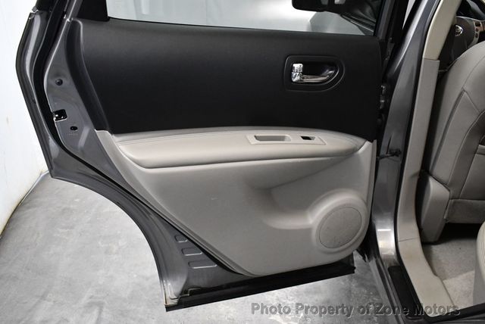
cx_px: 242
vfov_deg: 36.9
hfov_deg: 53.1
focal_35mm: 36
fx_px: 485
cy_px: 162
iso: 2000
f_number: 3.5
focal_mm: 18
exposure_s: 1/125
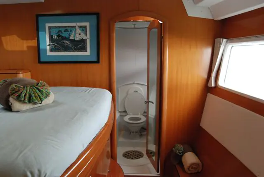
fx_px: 209
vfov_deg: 45.8
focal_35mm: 28
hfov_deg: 64.5
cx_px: 132
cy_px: 88
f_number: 7.1
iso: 1600
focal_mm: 19
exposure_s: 1/200
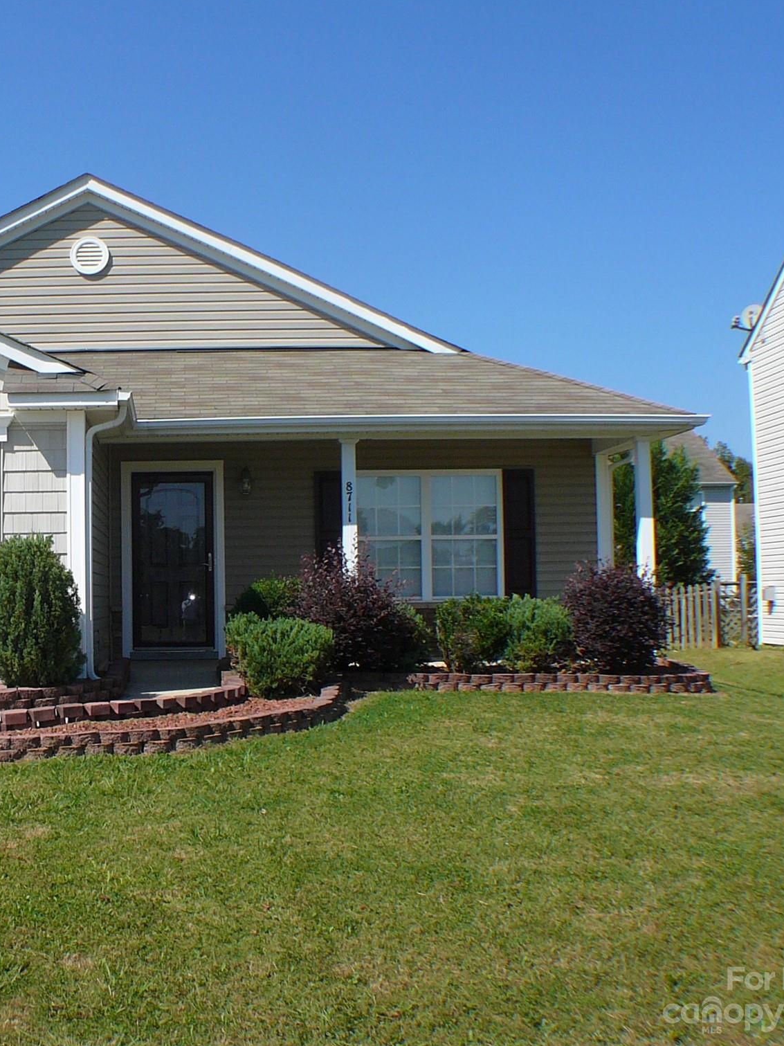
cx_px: 160
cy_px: 516
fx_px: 1842
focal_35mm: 61
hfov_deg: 23.7
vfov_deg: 31.7
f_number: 5.6
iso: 80
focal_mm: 6.7
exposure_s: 1/400
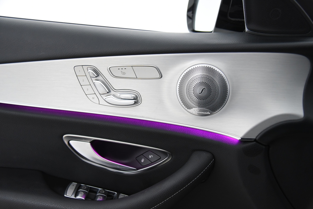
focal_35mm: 38
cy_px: 104
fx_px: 330
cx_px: 156
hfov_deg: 50.7
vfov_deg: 35.1
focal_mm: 38
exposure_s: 1/60
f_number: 4
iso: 4000
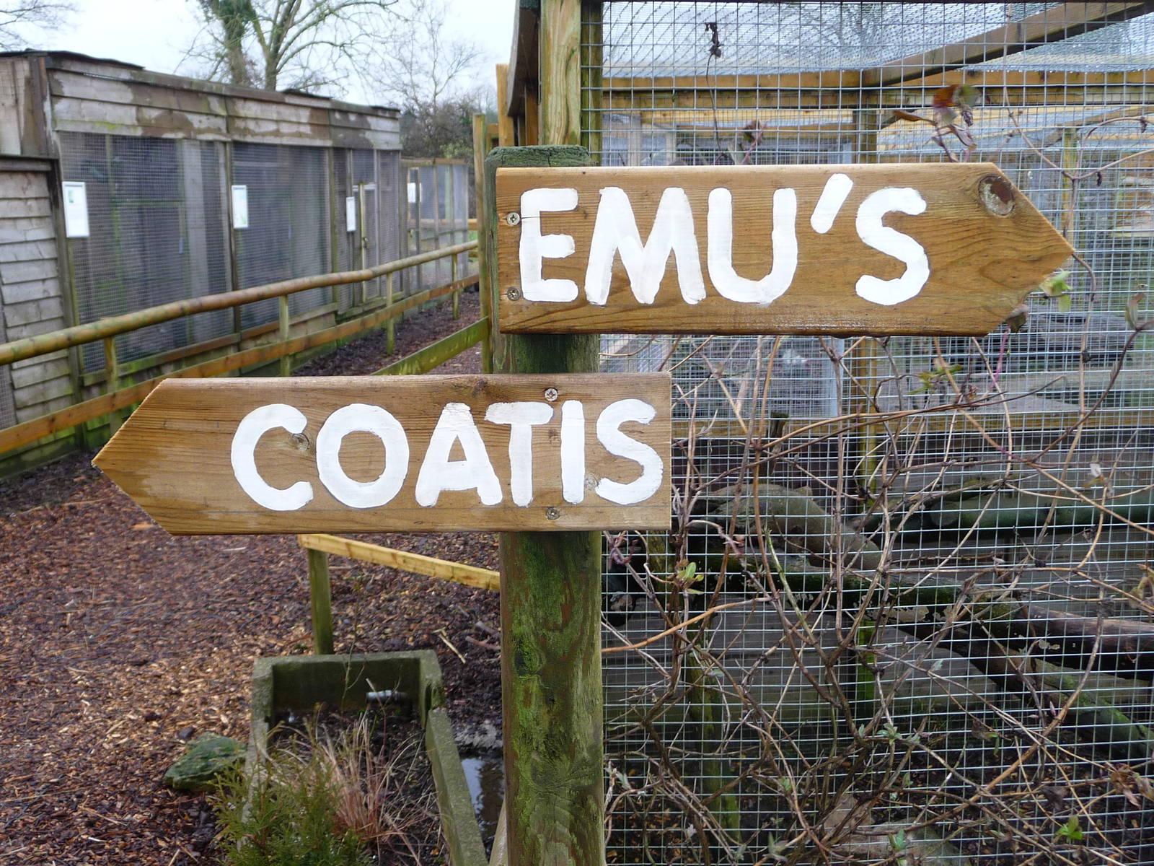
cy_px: 433
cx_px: 577
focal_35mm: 38
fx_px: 1267
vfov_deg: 37.7
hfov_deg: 49.0
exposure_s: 1/30
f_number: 3.6
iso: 100
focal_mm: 5.6
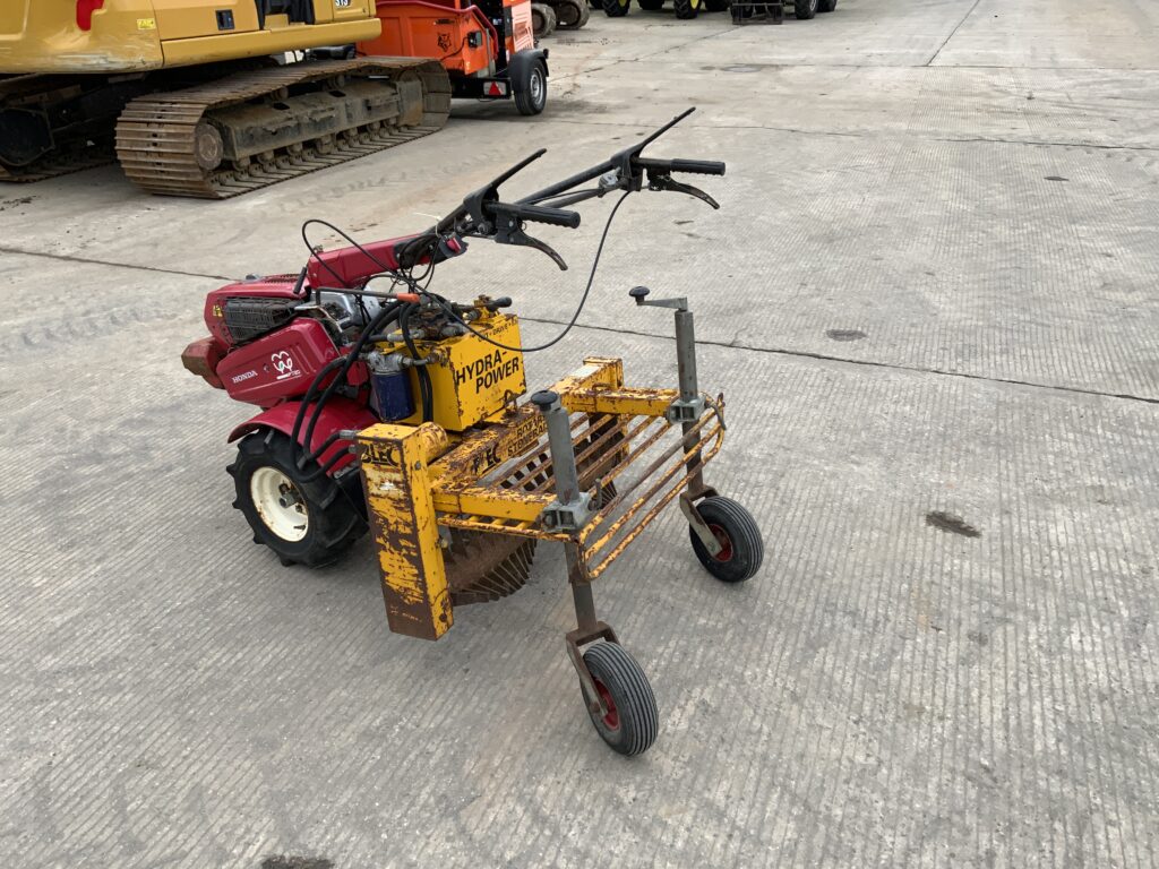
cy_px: 434
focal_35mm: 29
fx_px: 971
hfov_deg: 61.7
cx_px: 580
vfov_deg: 48.2
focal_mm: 3
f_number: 1.8
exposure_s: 1/719
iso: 16
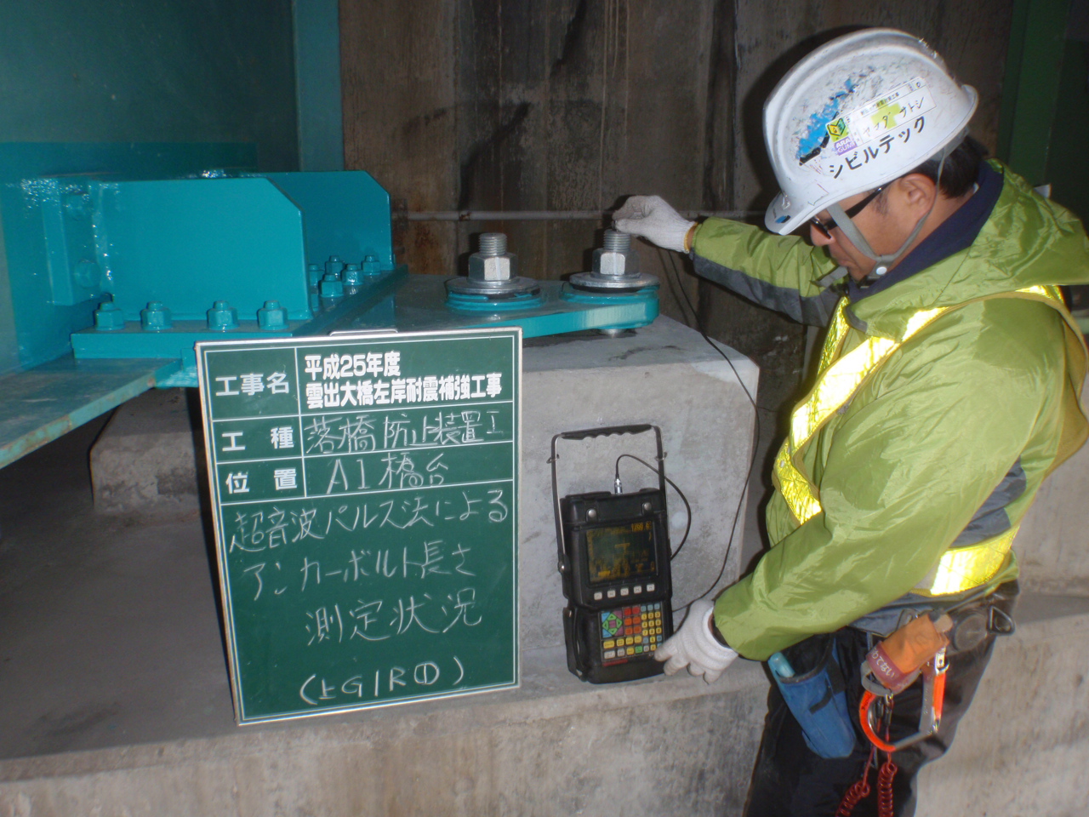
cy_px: 408
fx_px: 881
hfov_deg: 63.4
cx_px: 544
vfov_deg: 49.7
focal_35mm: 28
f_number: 3.5
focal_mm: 5
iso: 125
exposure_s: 1/30
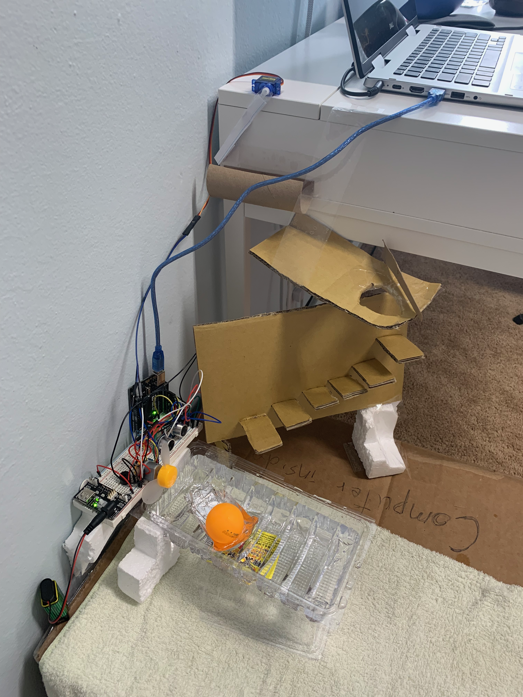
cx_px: 262
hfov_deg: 53.1
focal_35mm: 26
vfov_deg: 67.3
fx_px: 524
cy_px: 348
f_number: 1.8
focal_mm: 4.25
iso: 80
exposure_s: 1/60
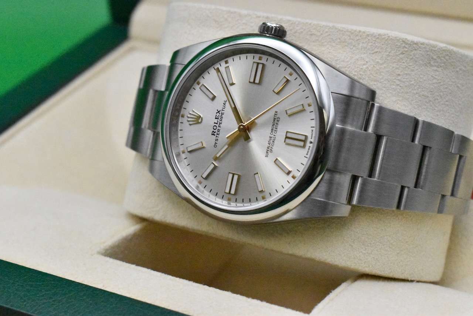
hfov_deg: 24.6
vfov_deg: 16.6
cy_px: 158
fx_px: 1084
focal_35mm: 82
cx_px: 236
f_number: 8
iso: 16000
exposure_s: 1/2000
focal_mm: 55
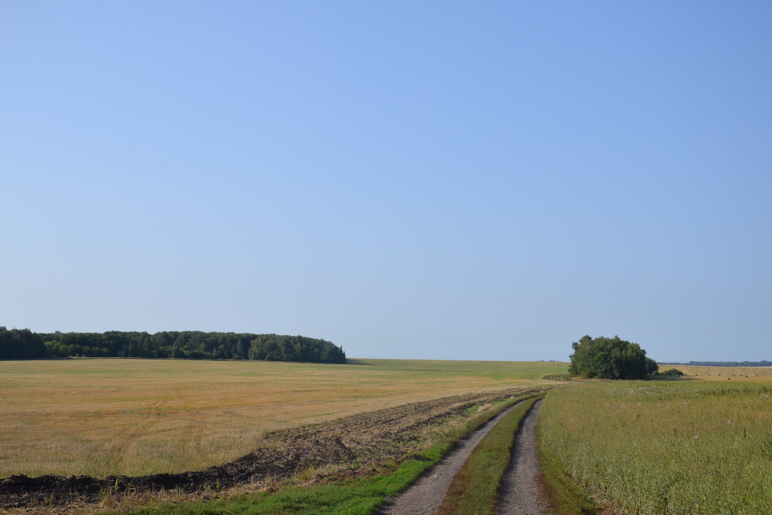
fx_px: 1093
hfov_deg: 38.9
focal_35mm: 51
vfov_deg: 26.5
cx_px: 386
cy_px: 258
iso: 100
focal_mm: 34
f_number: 9
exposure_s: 1/320
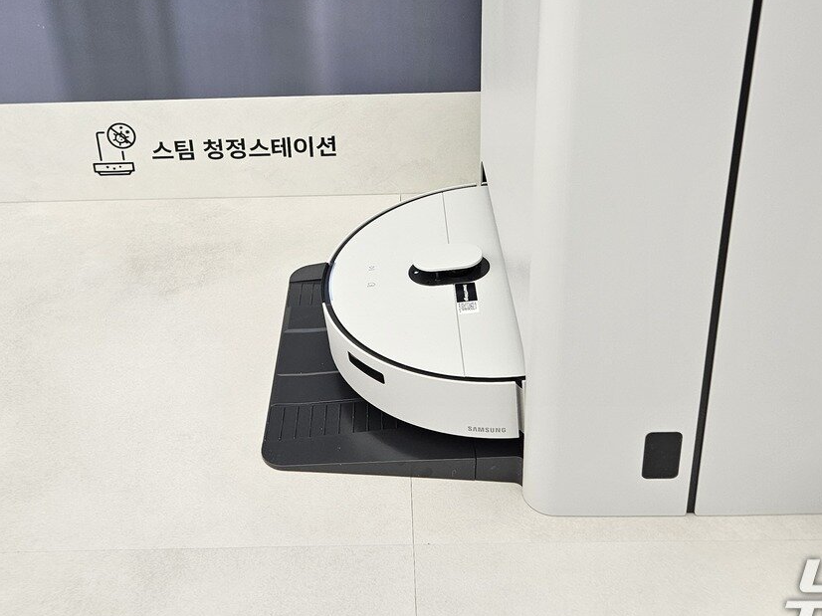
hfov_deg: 47.9
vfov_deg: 35.9
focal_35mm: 39
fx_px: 926
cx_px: 393
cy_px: 145
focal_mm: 5.4
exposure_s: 1/359
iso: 80
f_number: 1.8
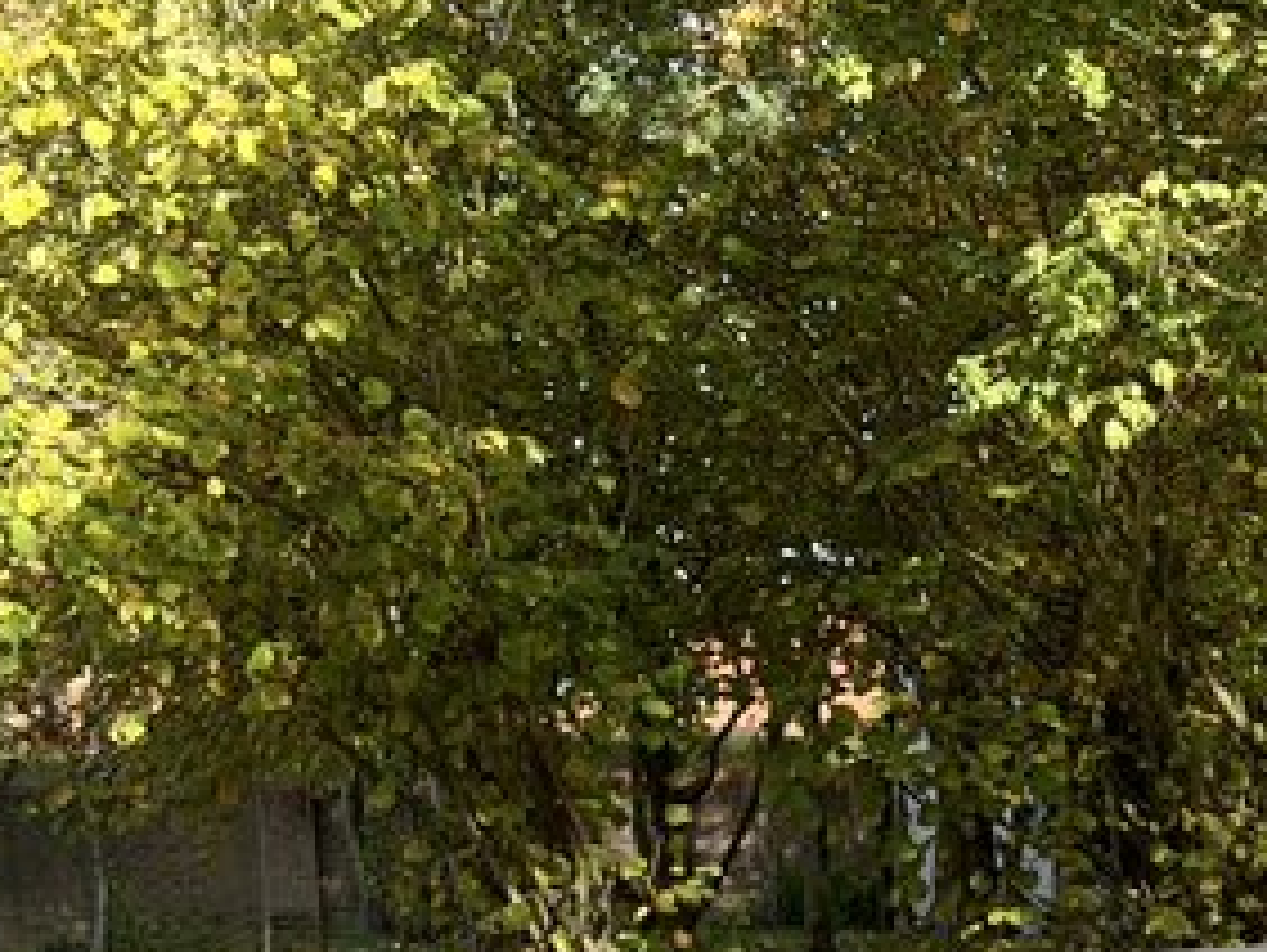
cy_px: 1217
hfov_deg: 13.8
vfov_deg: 10.7
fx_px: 4982
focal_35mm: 136
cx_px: 1725
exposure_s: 1/1838
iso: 64
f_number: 1.78
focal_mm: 6.76
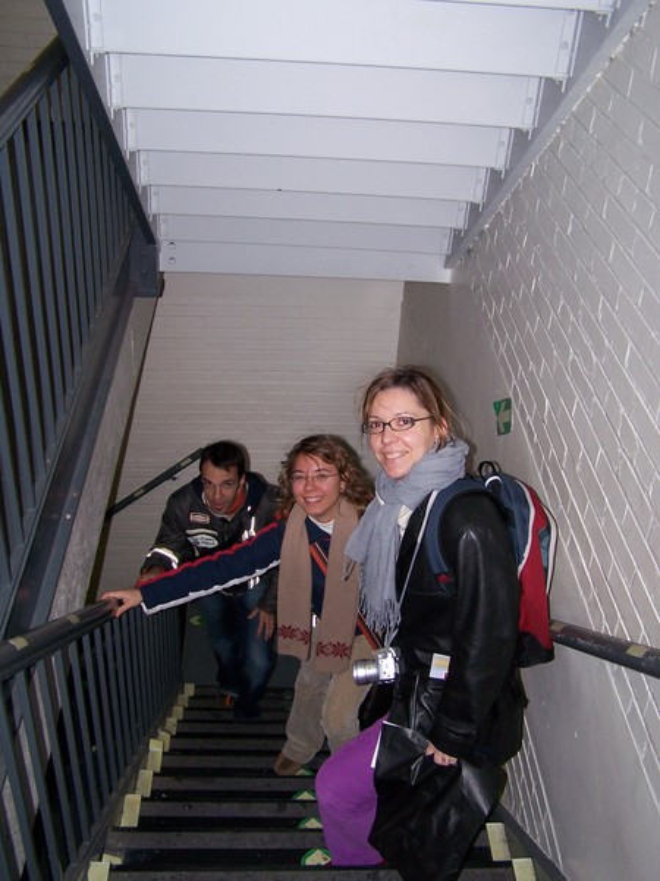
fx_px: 966
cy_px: 440
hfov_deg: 37.7
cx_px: 330
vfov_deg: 49.0
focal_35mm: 38
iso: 140
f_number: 2.8
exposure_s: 1/60
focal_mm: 6.3
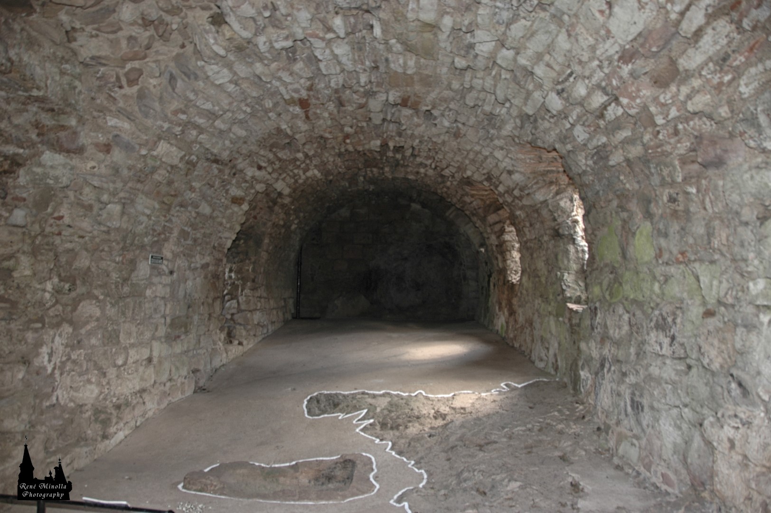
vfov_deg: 47.9
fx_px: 578
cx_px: 386
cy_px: 256
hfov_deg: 67.4
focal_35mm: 27
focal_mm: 18
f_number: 4
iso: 200
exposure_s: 1/60
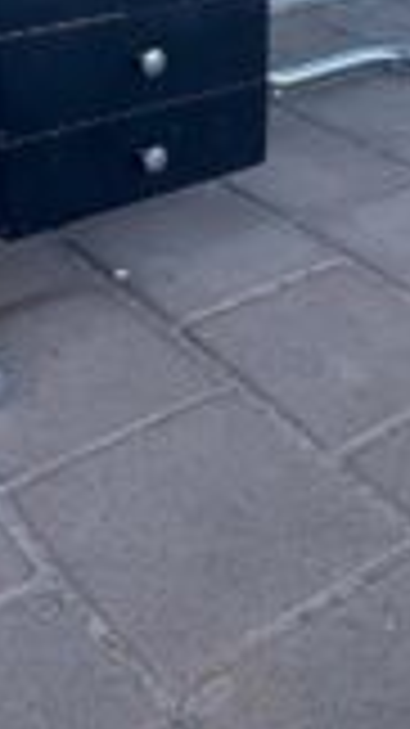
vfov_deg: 33.8
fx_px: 1103
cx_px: 223
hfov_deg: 21.1
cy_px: 20
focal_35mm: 57
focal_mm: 6.76
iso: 80
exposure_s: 1/756
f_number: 1.78
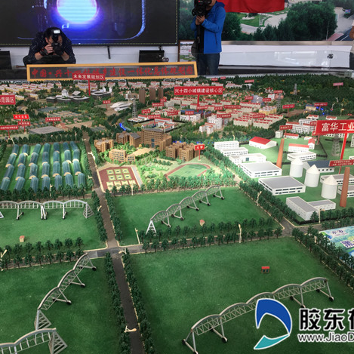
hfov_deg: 47.2
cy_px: 176
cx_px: 163
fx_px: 405
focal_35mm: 35
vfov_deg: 47.2
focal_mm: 4.15
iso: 40
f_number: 2.2
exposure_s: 1/100
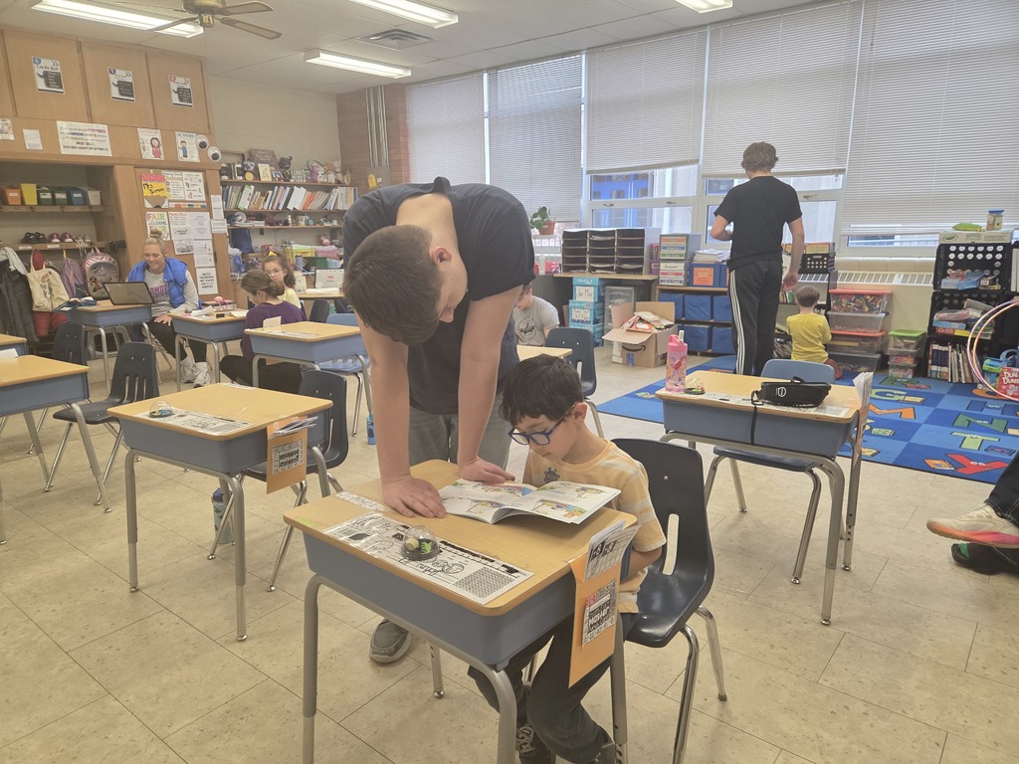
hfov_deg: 73.9
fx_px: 677
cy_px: 382
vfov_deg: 58.9
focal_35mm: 23
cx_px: 510
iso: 125
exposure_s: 1/120
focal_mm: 5.4
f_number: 1.8
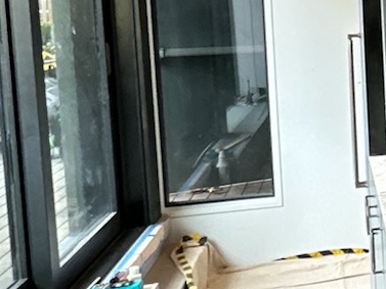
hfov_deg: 18.1
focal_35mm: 76
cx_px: 759
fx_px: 848
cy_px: 75
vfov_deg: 19.3
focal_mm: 2.22
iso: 125
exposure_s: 1/60
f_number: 2.2
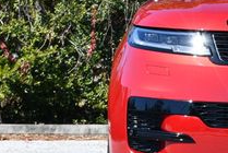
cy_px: 56
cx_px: 315
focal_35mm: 233
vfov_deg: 5.9
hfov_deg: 8.7
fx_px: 1478
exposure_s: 1/250
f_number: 8
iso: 180
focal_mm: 38
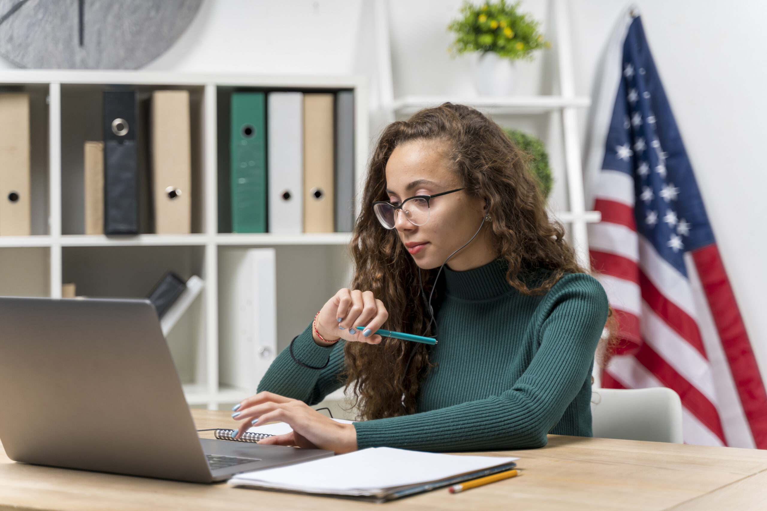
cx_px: 384
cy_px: 256
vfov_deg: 18.2
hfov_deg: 27.0
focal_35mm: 75
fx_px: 1598
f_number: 2.8
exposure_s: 1/160
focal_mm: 75
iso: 250
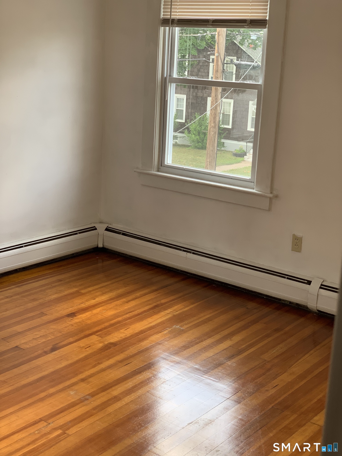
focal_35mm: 52
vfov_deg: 36.8
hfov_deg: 28.0
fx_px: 685
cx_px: 171
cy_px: 228
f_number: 2.4
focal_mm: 6
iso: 32
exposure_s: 1/122
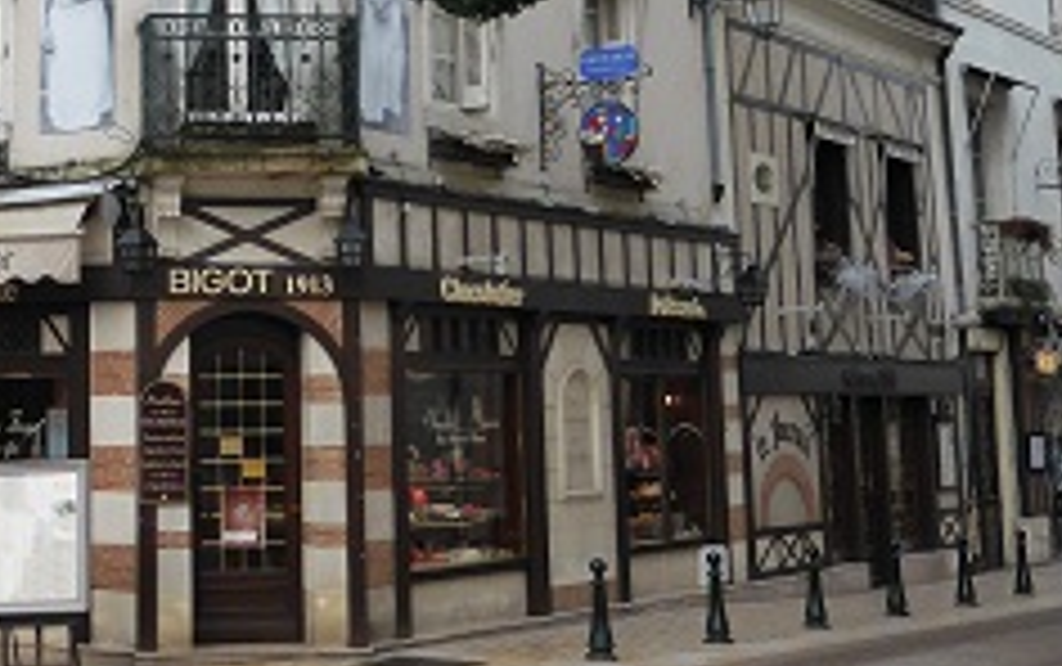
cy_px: 50
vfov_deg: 18.8
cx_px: 124
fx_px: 1970
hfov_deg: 29.1
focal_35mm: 68
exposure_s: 1/320
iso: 160
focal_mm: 5.4
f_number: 3.6
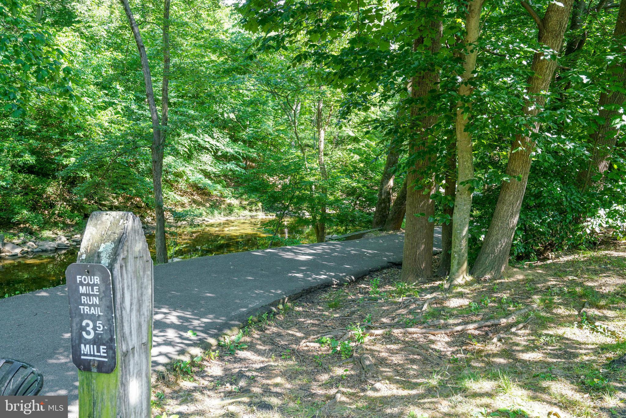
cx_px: 313
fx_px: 452
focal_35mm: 26
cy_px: 209
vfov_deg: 49.6
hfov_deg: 69.4
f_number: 8
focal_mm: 26
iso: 400
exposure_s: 1/50
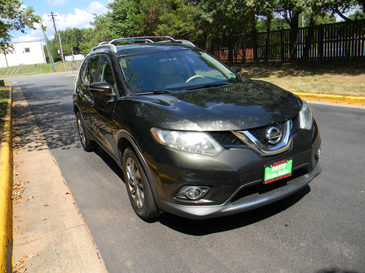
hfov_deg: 63.4
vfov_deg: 49.7
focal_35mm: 28
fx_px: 295
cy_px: 136
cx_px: 182
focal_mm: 5
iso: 80
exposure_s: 1/567
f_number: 3.5
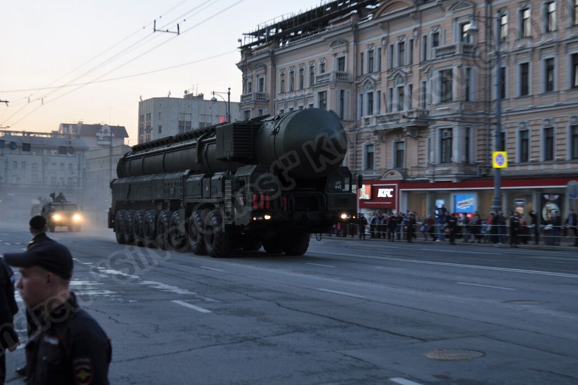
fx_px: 947
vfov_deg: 23.0
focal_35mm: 59
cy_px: 178
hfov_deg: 33.9
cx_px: 278
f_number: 2.8
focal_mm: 32
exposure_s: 1/100
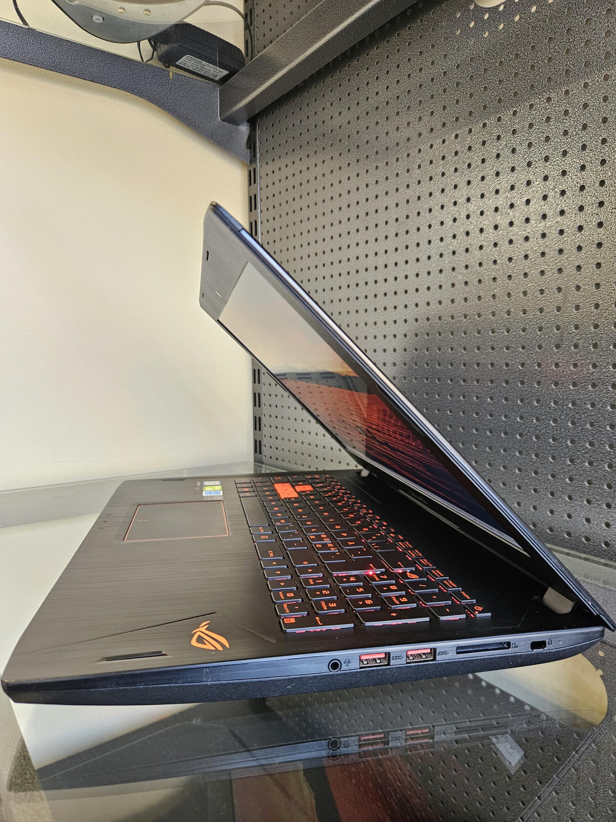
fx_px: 546
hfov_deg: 58.9
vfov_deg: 73.9
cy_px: 411
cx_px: 308
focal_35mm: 23
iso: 500
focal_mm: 5.4
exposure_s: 1/100
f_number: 1.8
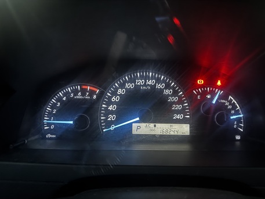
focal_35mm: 24
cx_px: 132
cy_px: 100
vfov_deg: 56.8
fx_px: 184
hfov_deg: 71.6
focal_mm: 6.76
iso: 1250
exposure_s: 1/14
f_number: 1.78
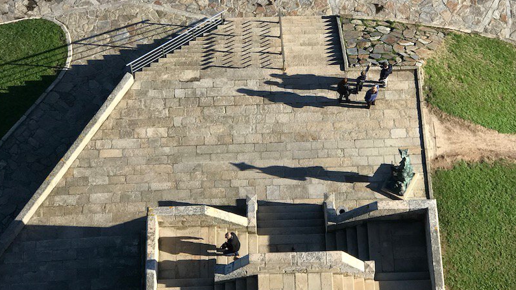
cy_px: 26
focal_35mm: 100
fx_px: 1368
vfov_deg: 12.0
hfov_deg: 21.3
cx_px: 304
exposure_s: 1/523
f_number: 2.8
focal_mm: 6.6
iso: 20
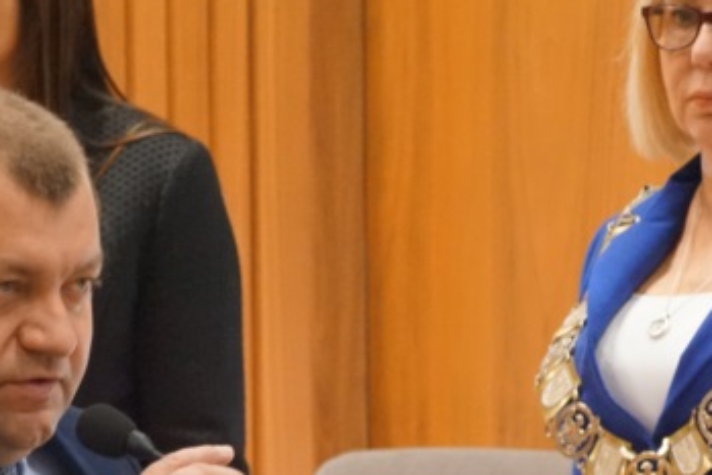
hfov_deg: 5.6
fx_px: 7230
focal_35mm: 365
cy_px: 564
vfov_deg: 3.8
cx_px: 200
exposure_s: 1/100
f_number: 5.6
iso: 3200
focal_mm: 85
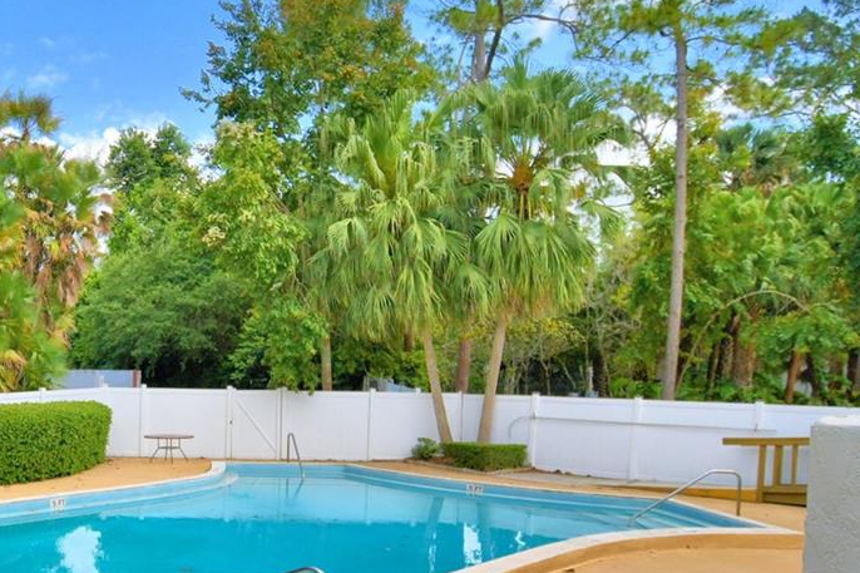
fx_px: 836
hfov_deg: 49.5
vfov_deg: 37.0
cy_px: 424
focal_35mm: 35
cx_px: 114
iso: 100
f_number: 4.5
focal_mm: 10
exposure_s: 1/800
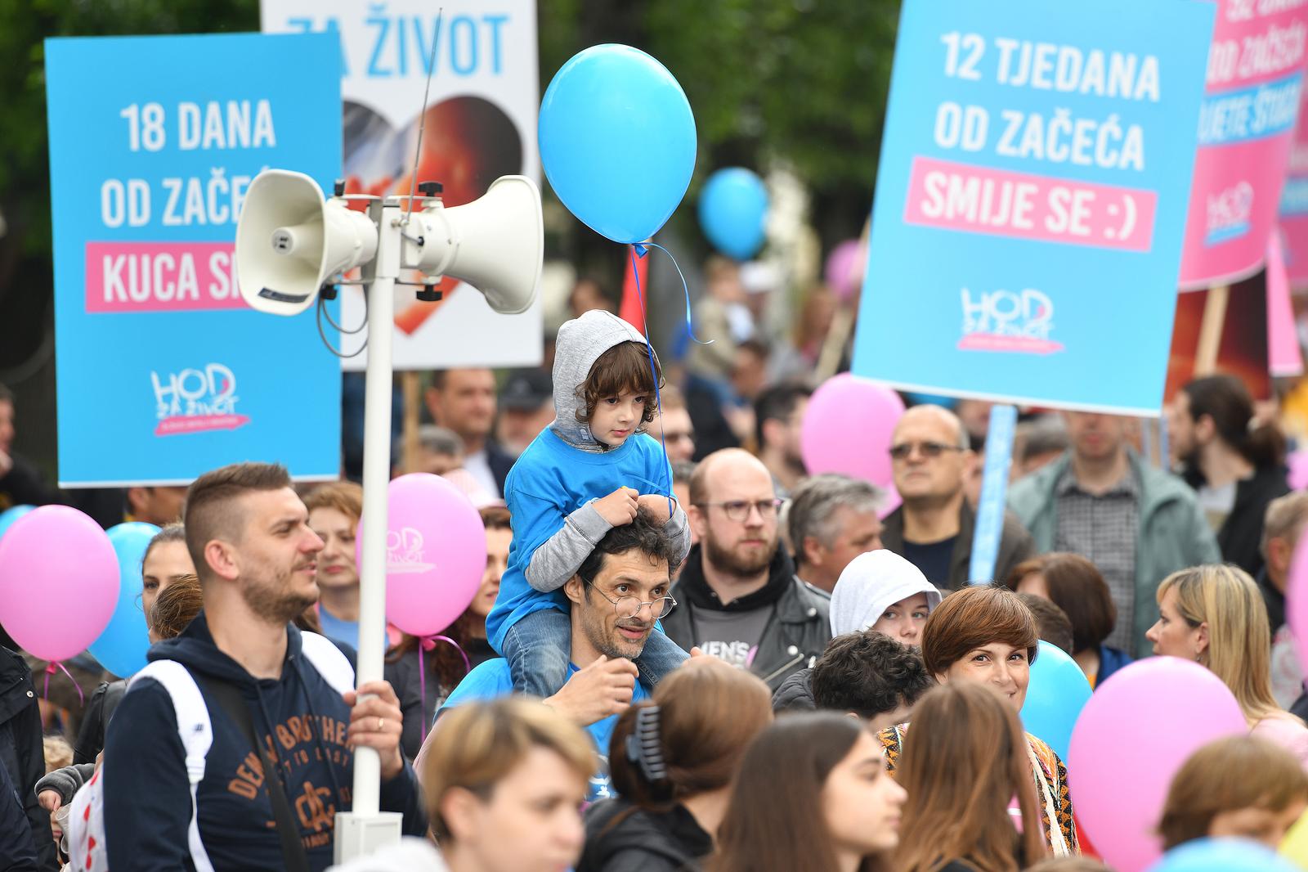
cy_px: 436
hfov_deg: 10.3
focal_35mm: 200
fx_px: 7265
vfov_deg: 6.9
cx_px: 654
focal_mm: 200
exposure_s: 1/250
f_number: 5
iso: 180
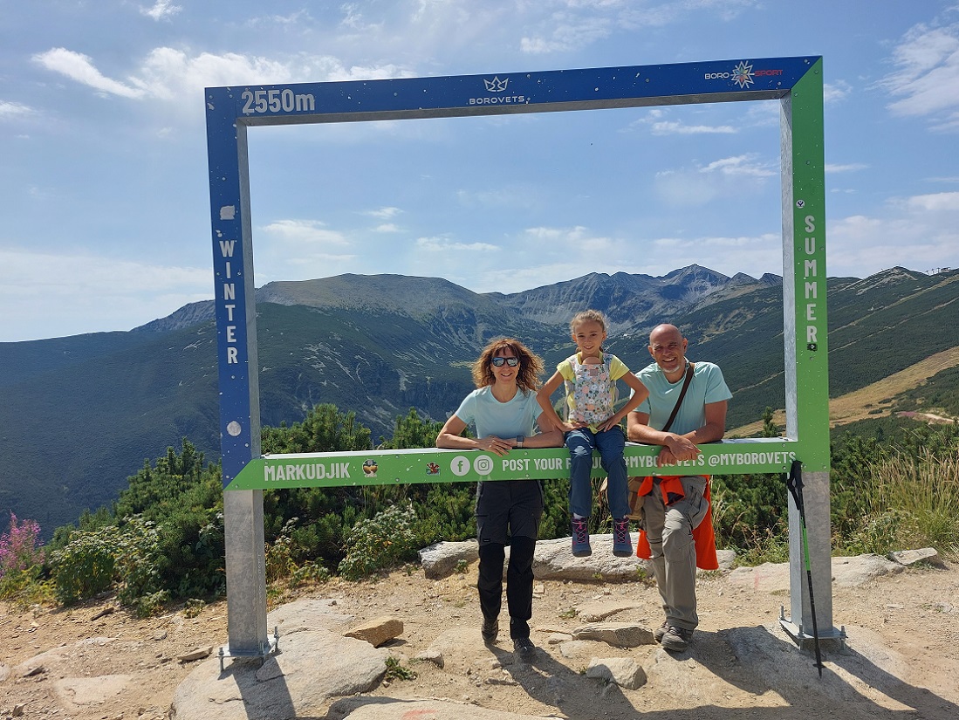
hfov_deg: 71.6
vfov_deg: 56.8
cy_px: 360
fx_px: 665
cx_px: 480
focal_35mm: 24
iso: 25
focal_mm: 5.23
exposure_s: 1/1713
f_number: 1.8
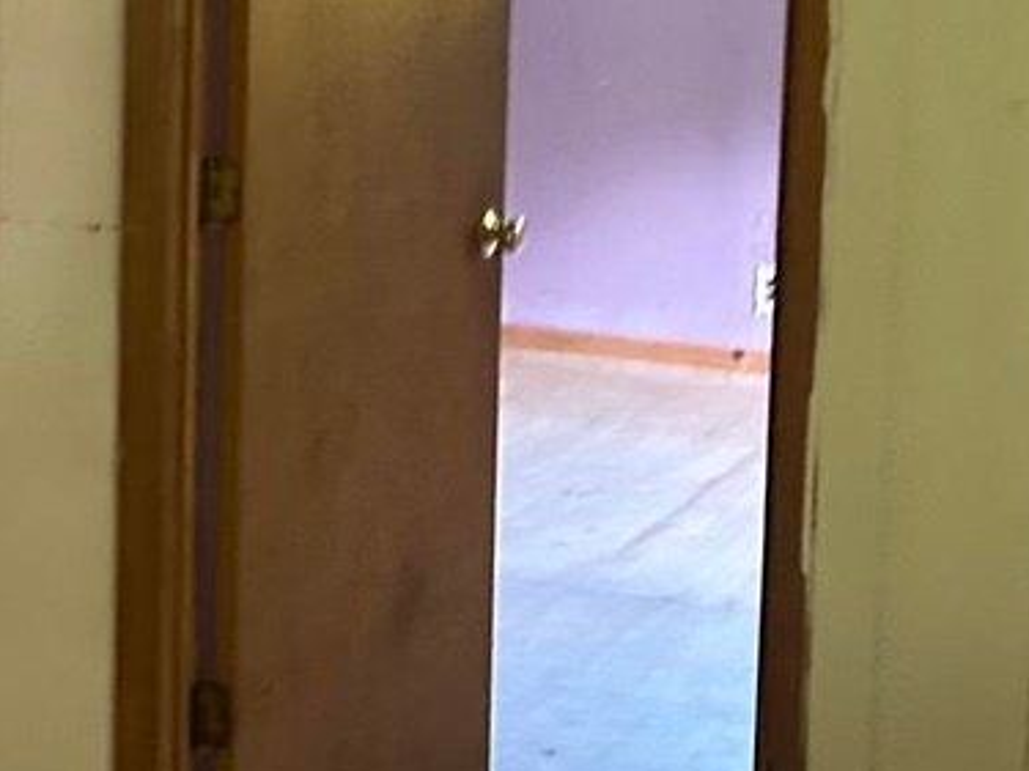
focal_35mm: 105
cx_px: 10
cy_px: 106
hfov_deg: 18.3
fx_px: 3120
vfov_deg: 14.0
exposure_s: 1/60
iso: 320
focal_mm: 5.7
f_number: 1.5
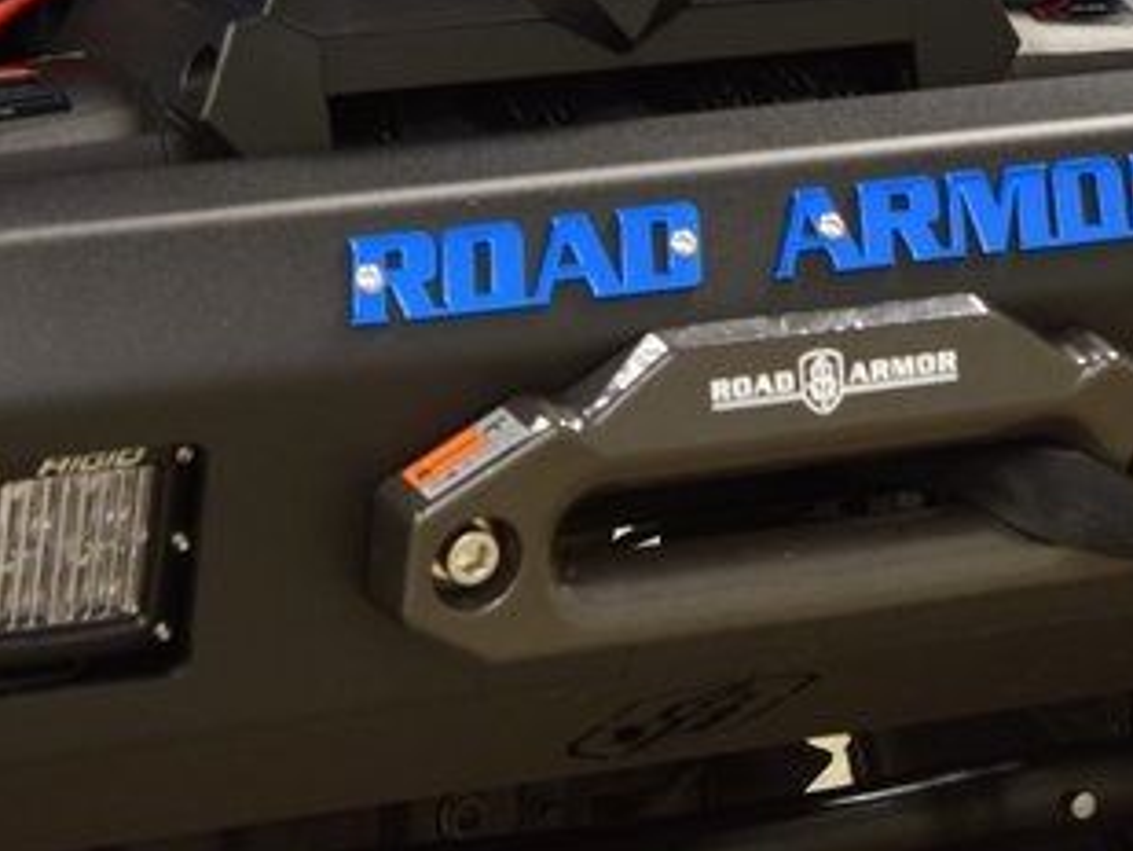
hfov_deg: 9.4
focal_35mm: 210
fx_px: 6876
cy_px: -240
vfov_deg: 7.0
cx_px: 345
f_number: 6.3
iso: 640
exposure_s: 1/15
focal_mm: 44
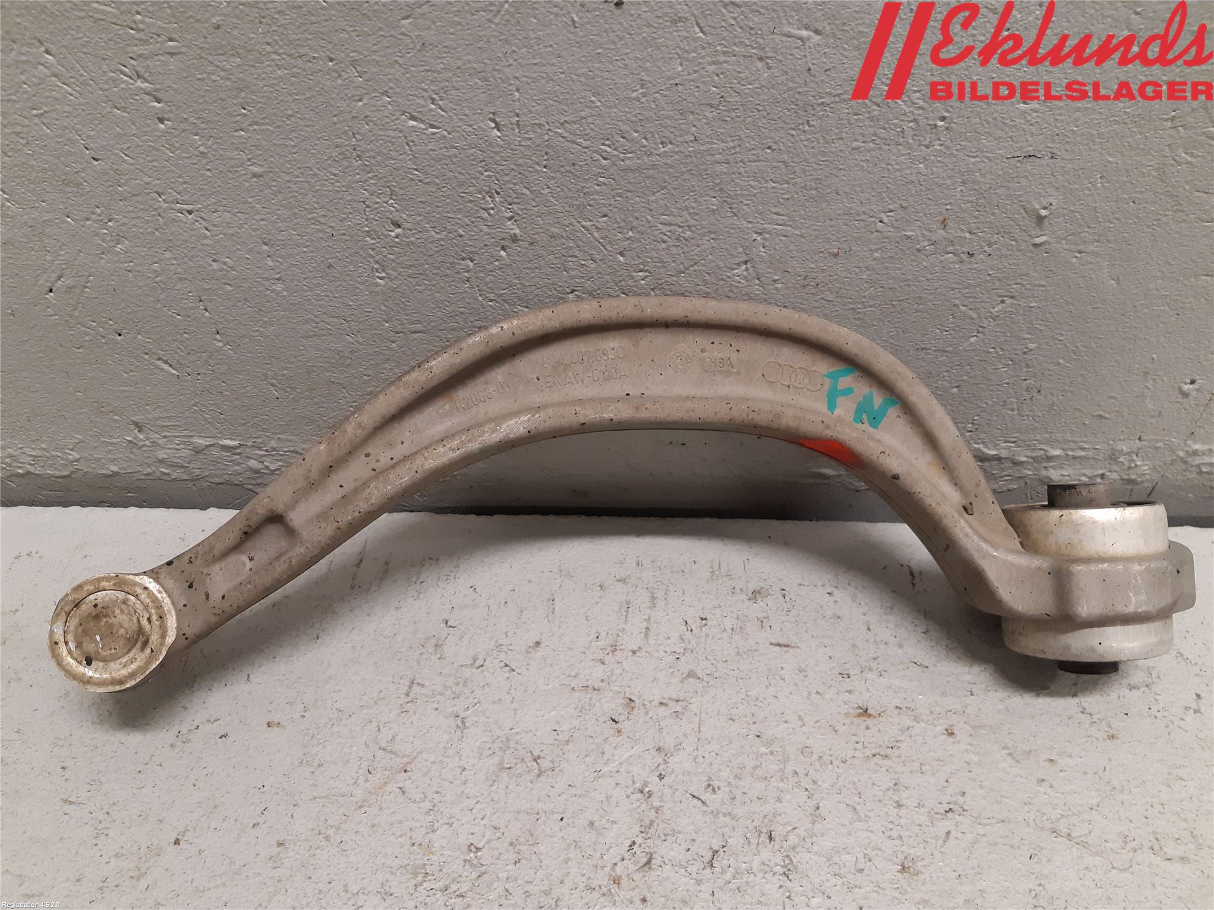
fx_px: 912
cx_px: 607
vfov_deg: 53.1
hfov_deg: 67.3
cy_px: 455
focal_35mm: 26
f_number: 1.7
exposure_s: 1/50
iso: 200
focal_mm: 3.93
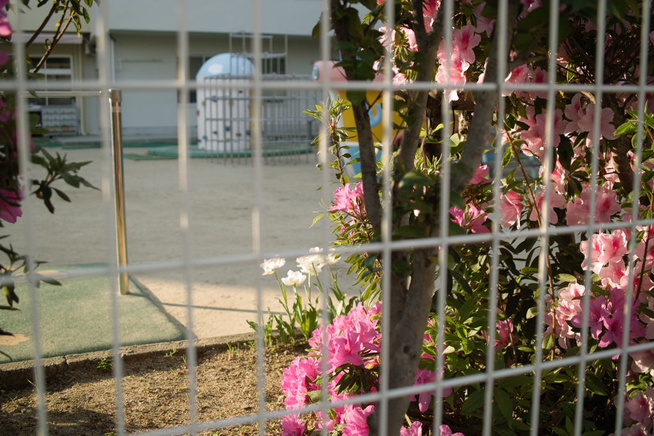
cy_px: 218
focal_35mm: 41
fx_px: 745
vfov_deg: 32.6
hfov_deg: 47.4
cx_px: 327
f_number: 2.8
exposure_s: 1/250
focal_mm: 24.2
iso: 100
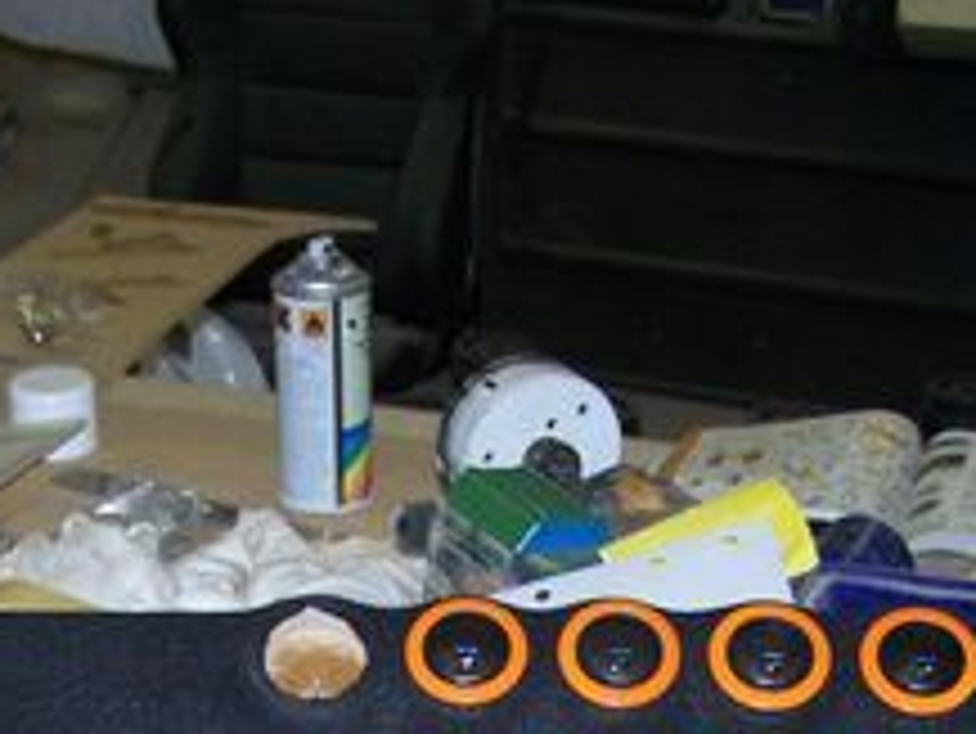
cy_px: 1031
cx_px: 342
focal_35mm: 112
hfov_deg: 17.5
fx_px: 3160
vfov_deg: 12.7
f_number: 2.8
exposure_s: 1/60
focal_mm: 6.3
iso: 80
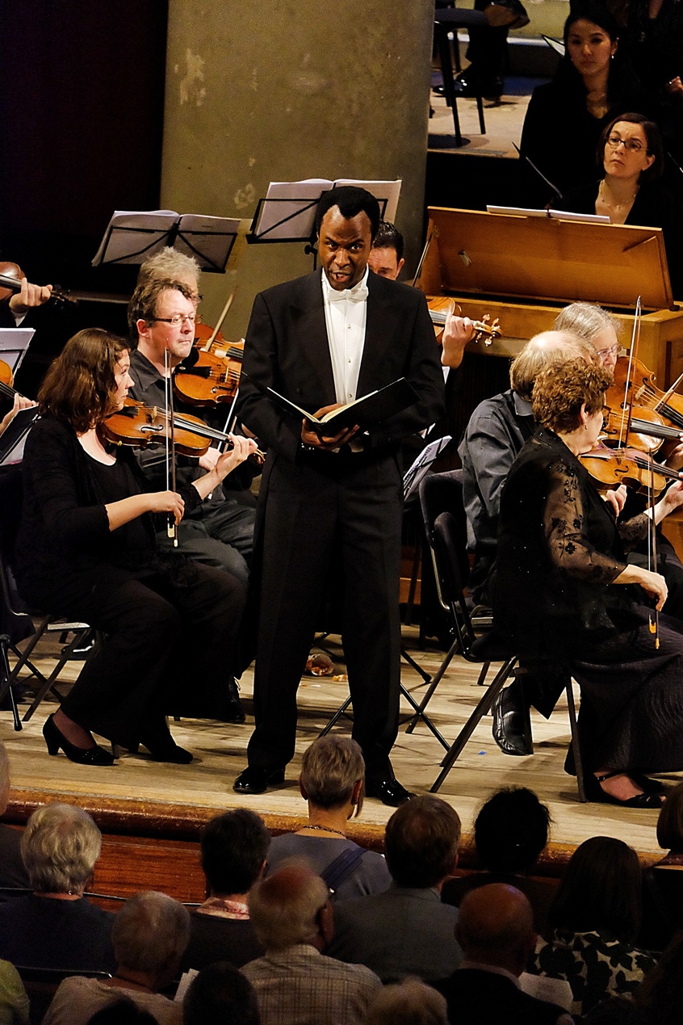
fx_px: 8565
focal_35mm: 301
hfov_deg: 4.6
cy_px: 513
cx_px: 341
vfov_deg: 6.8
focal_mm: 200
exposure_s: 1/100
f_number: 4.8
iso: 3200
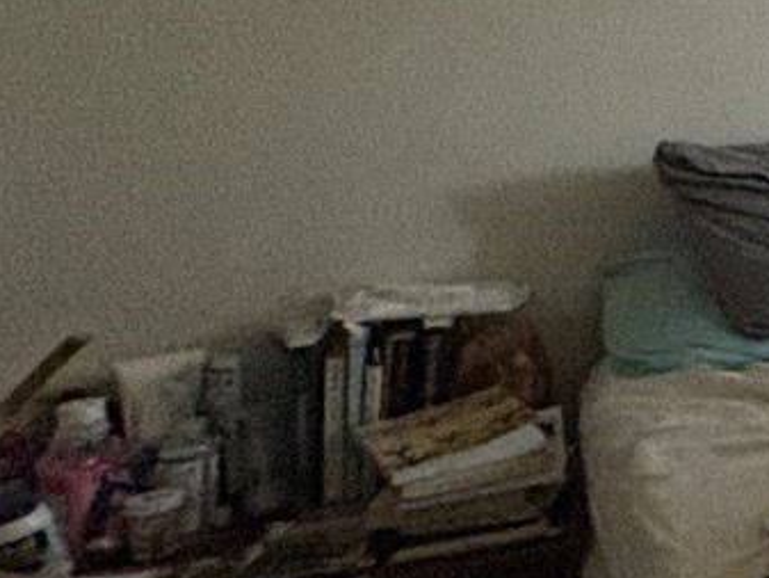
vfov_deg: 16.3
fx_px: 1889
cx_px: 2150
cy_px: -201
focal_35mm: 85
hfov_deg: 12.5
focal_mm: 2.22
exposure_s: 1/60
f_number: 2.2
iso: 400
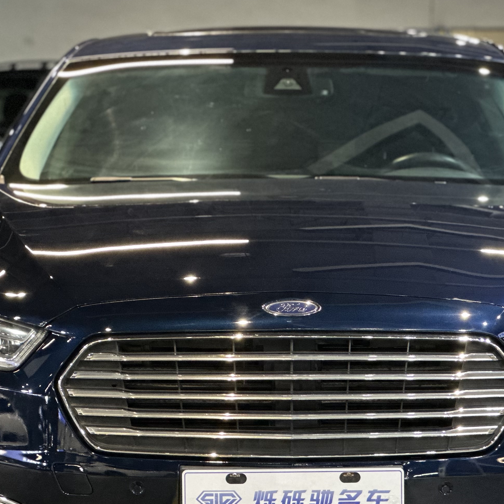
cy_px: 326
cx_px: 291
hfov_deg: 12.4
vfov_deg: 12.4
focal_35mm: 141
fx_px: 2323
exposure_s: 1/14
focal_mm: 9
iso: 500
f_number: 2.8
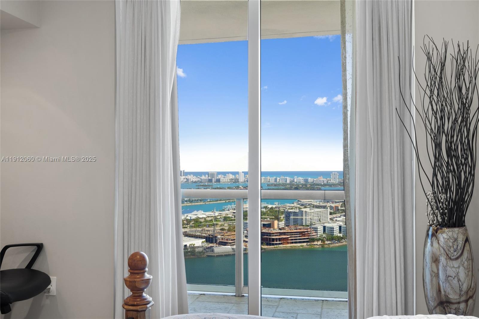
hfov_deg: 54.4
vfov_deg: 37.8
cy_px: 160
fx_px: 466
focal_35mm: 35
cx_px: 240
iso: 250
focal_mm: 35
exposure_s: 1/5
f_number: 11
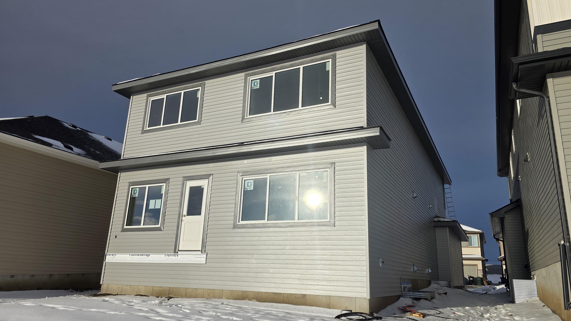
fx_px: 394
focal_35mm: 26
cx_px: 290
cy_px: 167
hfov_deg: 71.9
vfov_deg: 44.4
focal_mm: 6.3
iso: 50
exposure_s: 1/7944
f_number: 1.7
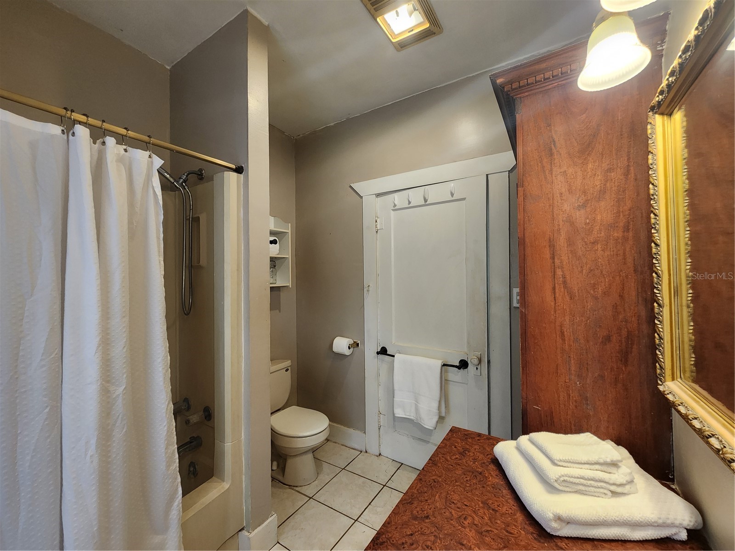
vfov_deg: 89.9
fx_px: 276
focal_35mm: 13
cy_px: 276
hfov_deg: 106.2
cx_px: 368
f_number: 2.2
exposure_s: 1/60
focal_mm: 2.2
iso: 250
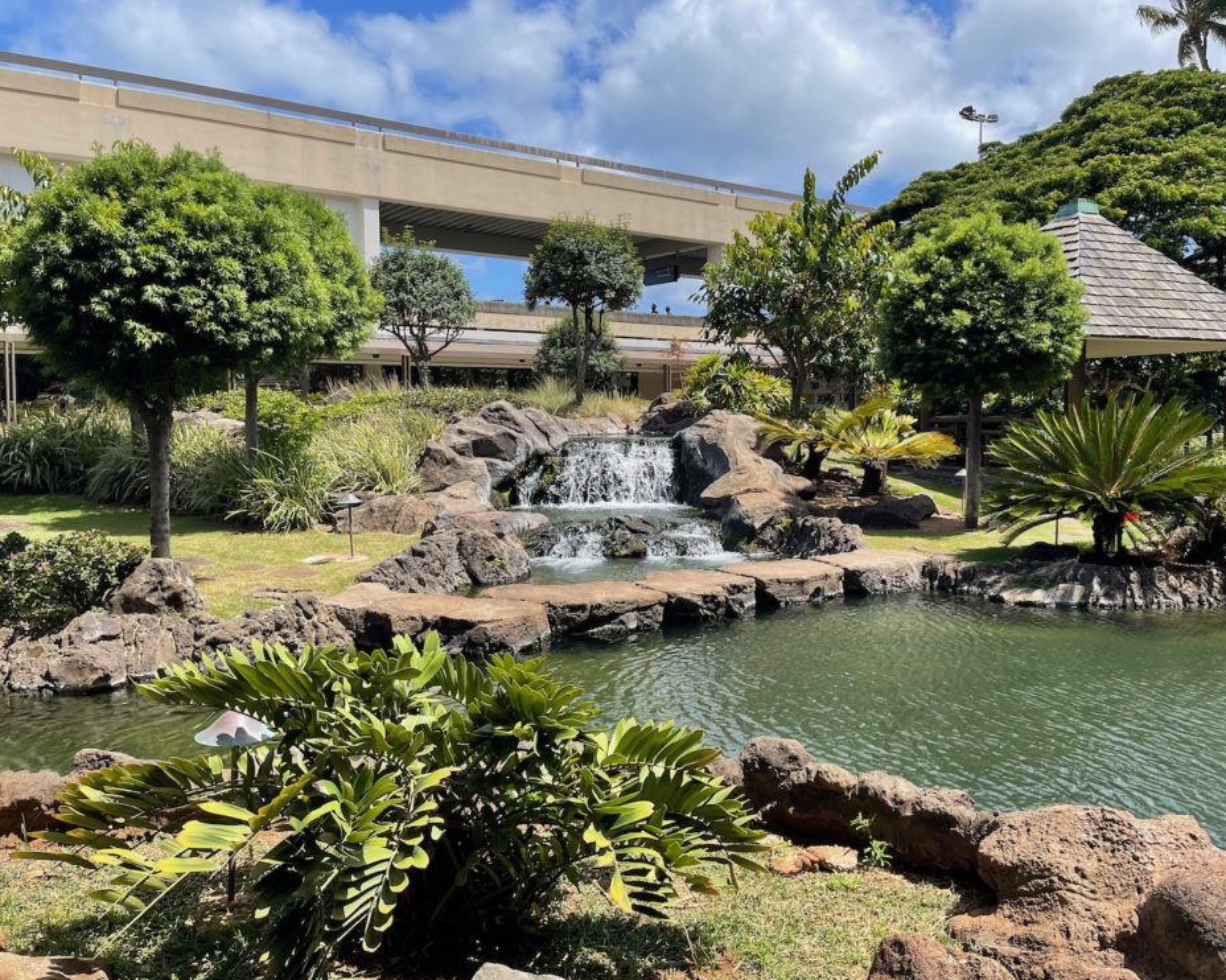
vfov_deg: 51.5
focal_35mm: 28
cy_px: 479
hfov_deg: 62.1
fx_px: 1016
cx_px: 670
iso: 32
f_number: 1.6
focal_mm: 5.1
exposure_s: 1/2336
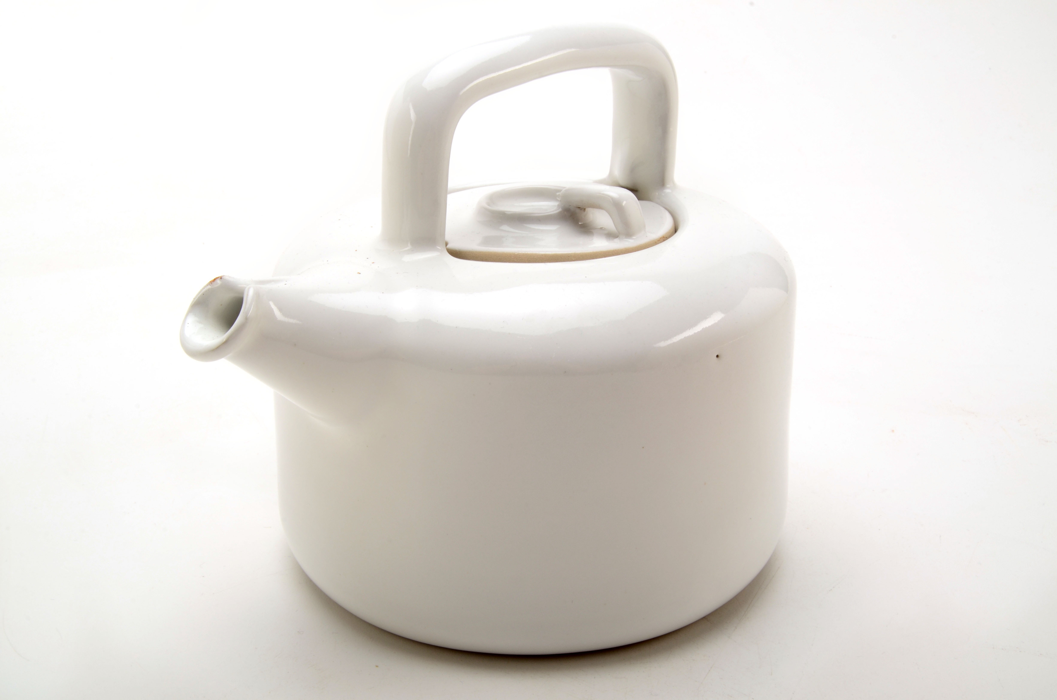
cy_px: 350
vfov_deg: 25.6
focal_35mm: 52
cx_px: 528
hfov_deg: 37.9
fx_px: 1538
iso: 100
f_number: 22
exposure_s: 1/200
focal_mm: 35
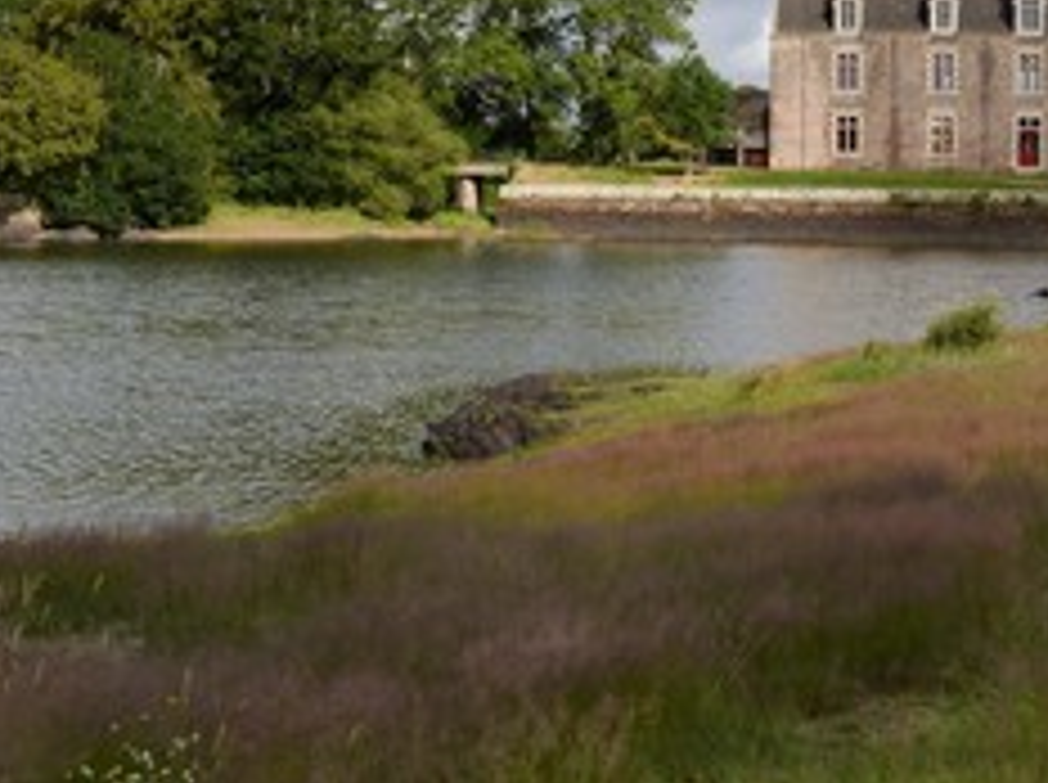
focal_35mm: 66
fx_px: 1995
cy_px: 171
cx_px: 864
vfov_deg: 21.9
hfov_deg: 28.7
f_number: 13
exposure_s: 1/200
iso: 200
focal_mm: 38
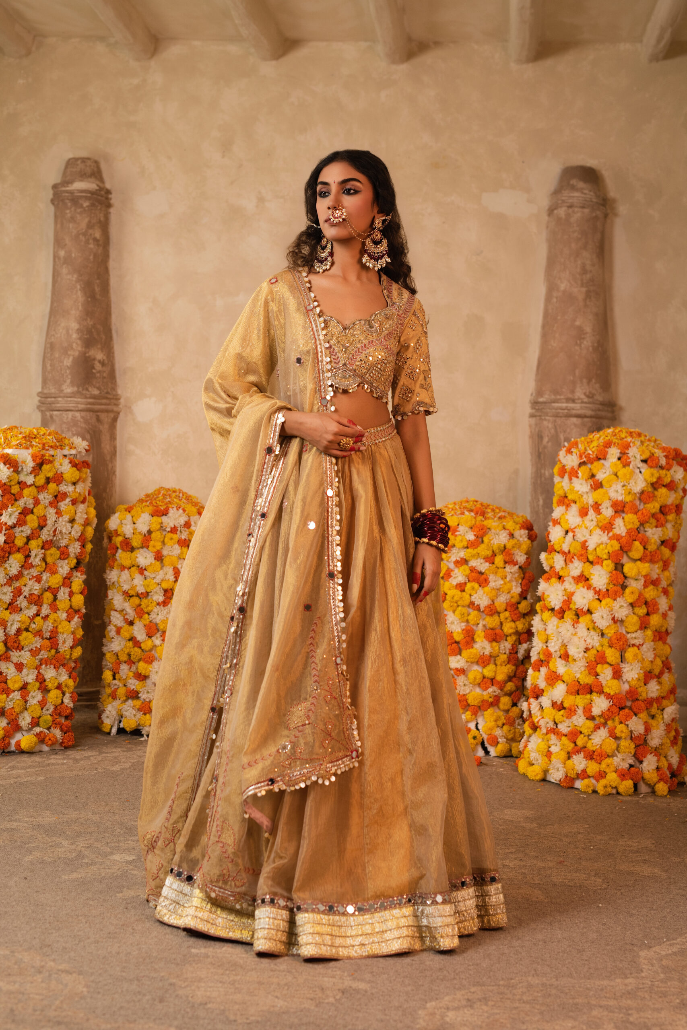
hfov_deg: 27.0
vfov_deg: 39.6
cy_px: 515
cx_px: 344
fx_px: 1431
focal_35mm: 50
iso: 320
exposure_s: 1/125
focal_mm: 50
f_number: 5
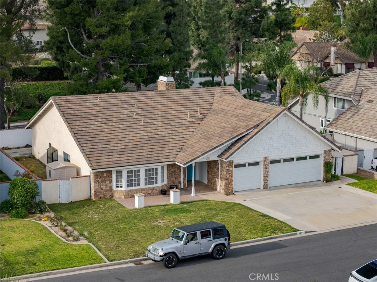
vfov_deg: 21.0
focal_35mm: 70
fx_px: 762
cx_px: 188
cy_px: 141
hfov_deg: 27.8
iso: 130
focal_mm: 19.35
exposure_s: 1/640
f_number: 2.8
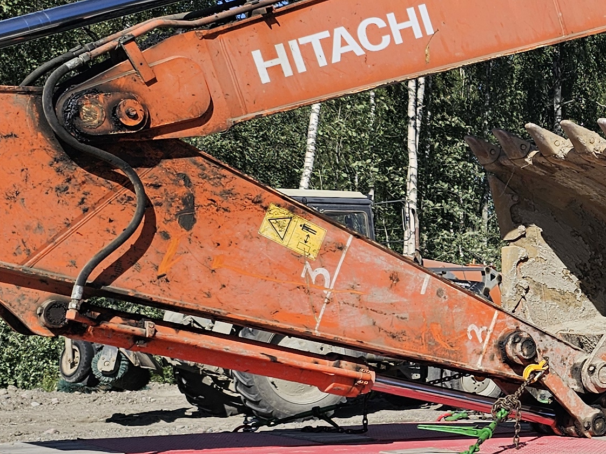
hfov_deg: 22.4
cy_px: 256
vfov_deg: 18.0
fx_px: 1435
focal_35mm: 82
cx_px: 685
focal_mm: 6.3
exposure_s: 1/1304
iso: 10
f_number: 1.7
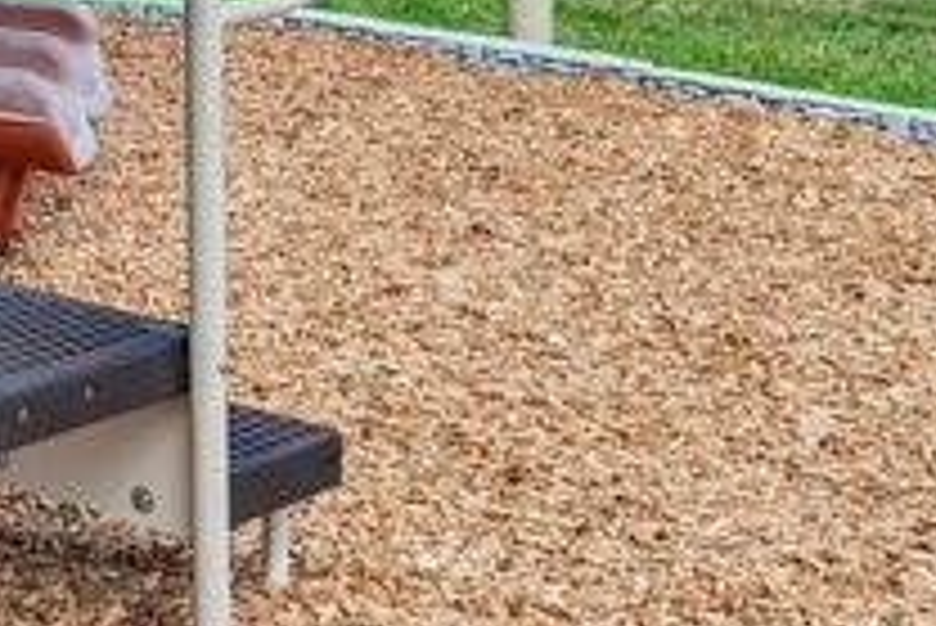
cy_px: -358
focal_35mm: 96
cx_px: -860
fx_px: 2498
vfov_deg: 13.3
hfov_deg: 16.7
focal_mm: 20
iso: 400
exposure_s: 1/1250
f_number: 6.3
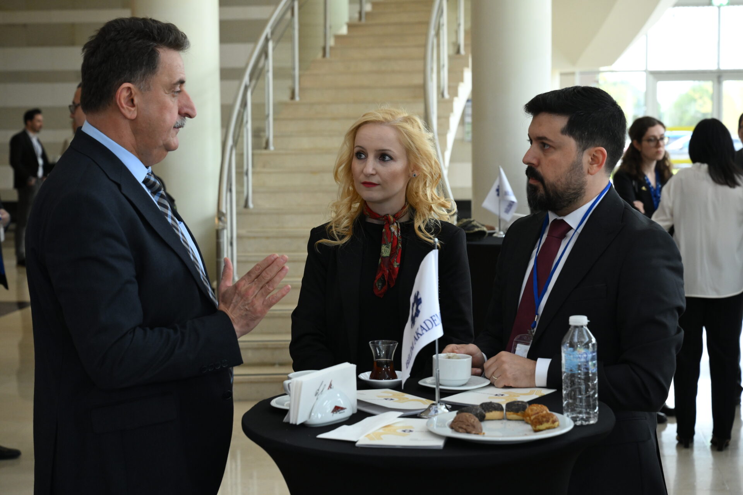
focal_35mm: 64
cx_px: 372
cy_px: 248
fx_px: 1321
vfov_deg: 21.2
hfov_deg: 31.4
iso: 2000
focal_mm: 64
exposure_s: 1/100
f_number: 5.6
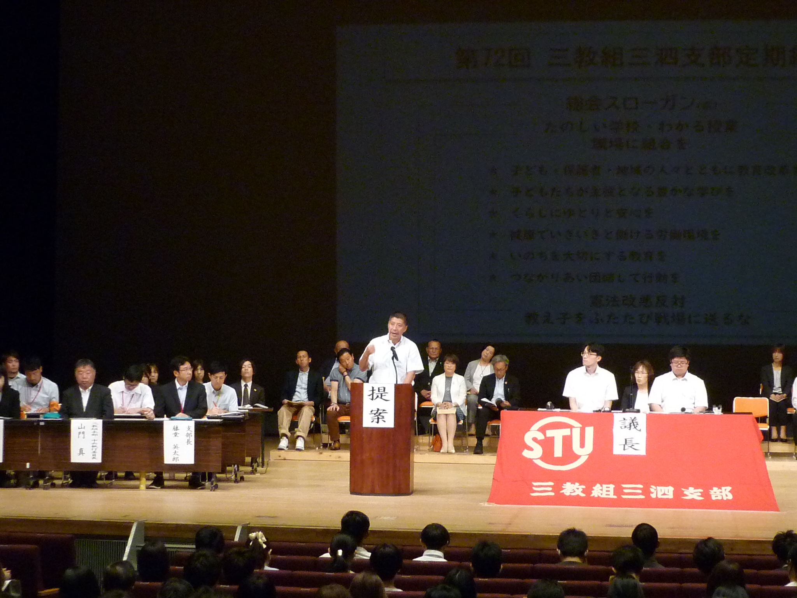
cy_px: 299
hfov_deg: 21.3
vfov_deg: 16.1
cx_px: 398
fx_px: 2118
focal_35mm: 92
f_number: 3.3
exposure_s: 1/30
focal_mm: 8.6
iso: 400
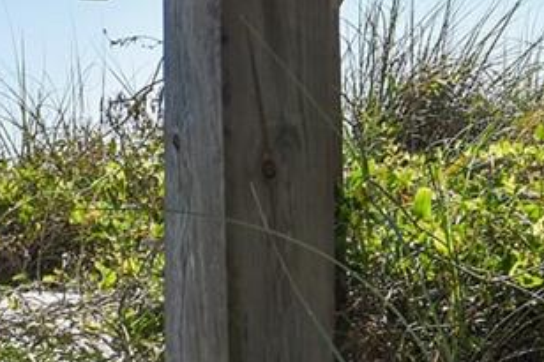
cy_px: 234
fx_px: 1963
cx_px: -360
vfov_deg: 10.5
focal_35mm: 130
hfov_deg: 14.3
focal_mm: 25
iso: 160
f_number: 10
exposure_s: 1/250
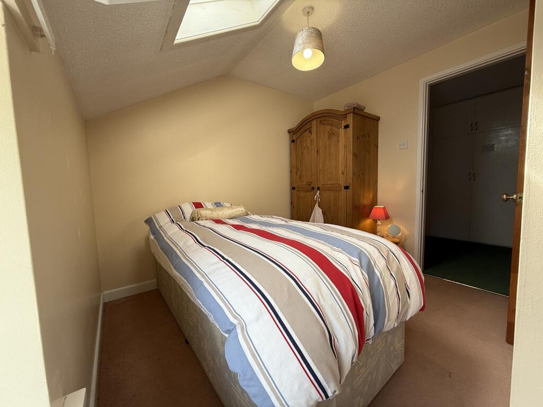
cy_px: 204
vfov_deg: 85.7
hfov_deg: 102.1
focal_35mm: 14
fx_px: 220
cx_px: 272
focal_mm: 2.22
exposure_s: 1/99
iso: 50
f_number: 2.2
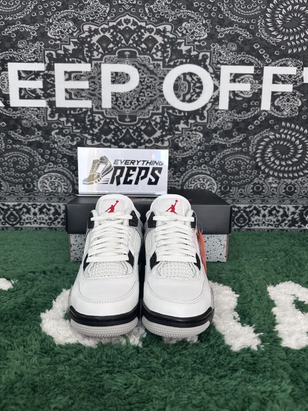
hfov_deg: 54.9
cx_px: 154
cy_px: 205
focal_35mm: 25
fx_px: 297
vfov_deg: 69.4
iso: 200
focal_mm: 6.86
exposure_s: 1/121
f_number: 1.78
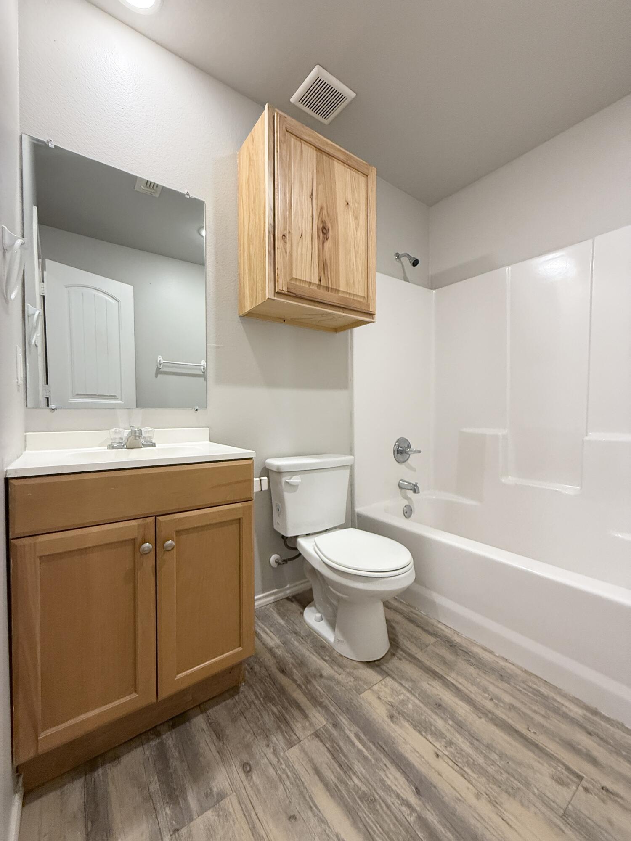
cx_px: 316
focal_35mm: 14
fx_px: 340
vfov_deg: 102.1
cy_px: 420
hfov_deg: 85.7
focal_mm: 2.22
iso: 320
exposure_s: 1/120
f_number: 2.2
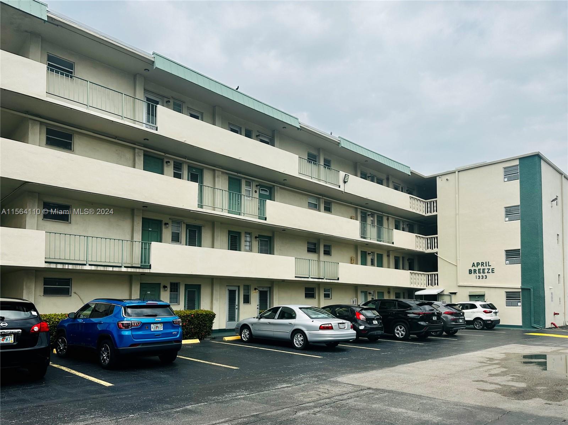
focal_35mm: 24
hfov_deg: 71.6
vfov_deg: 56.8
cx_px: 284
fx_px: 394
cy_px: 212
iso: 80
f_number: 1.78
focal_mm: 6.86
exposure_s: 1/6211
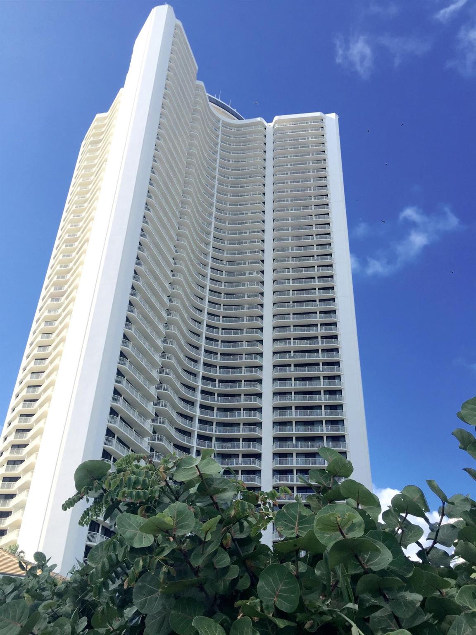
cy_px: 318
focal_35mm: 29
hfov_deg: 48.2
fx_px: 532
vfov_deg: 61.7
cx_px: 238
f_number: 2.2
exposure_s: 1/1721
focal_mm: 4.15
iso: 32
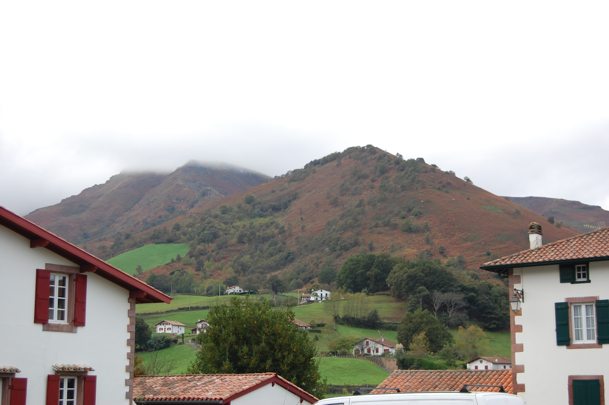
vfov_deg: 23.7
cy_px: 202
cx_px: 304
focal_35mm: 57
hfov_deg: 35.1
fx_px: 963
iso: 200
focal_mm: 38
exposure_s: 1/400
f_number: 5.6
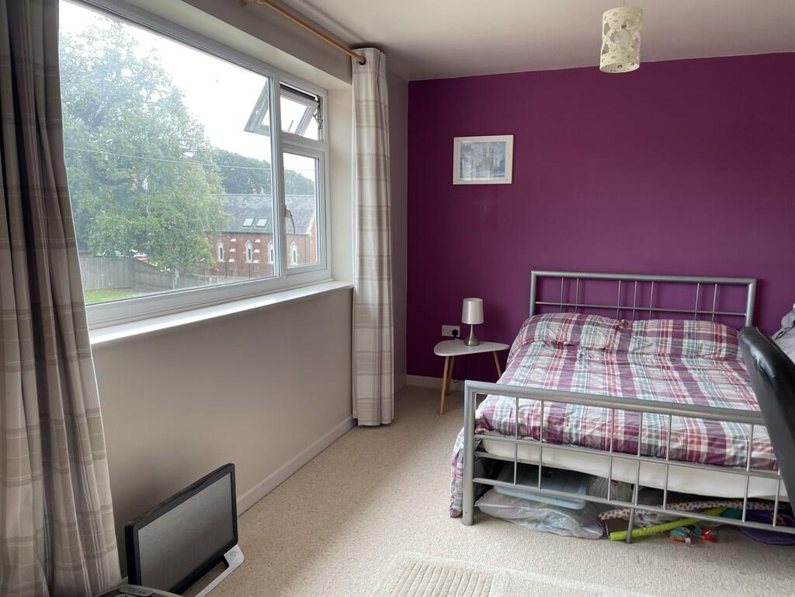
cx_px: 398
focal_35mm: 26
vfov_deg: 53.1
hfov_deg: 67.3
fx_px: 597
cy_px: 298
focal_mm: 4.2
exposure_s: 1/100
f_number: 1.6
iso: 50
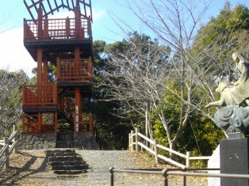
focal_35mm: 51
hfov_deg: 36.9
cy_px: 134
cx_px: 75
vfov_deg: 28.2
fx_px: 367
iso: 100
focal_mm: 5.7
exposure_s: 1/640
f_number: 2.9
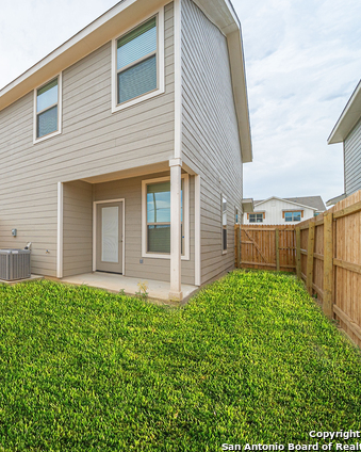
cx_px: 50
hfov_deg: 66.3
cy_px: 225
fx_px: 227
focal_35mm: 17
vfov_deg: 89.7
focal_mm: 12
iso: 800
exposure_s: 1/5000
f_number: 4.5
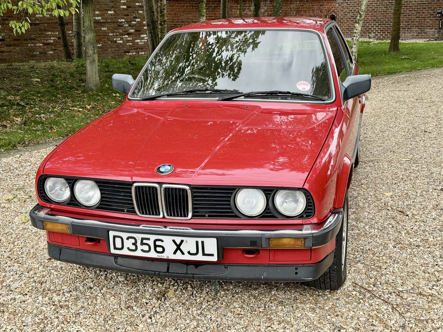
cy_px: 166
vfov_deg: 30.3
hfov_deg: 39.7
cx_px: 222
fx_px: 614
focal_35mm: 48
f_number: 1.78
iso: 80
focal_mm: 6.76
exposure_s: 1/951
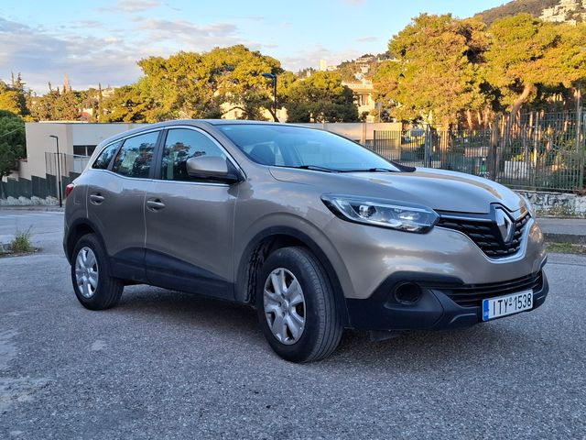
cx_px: 293
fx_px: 389
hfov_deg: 73.9
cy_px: 220
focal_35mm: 23
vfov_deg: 58.9
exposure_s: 1/267
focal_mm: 5.54
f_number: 1.8
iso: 50
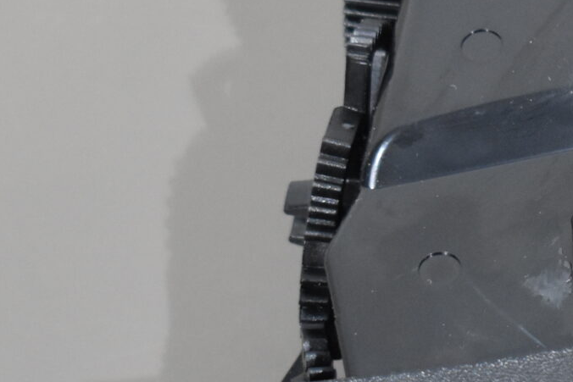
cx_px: 663
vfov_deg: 7.1
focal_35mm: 193
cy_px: 149
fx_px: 3072
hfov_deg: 10.5
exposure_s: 1/125
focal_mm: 34
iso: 1600
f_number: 4.5
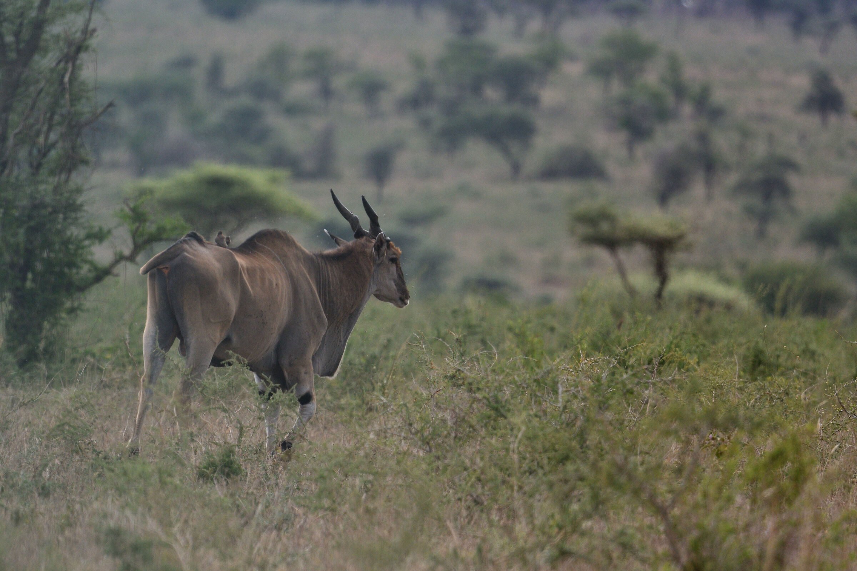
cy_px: 286
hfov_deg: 2.7
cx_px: 428
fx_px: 17853
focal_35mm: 750
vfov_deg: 1.8
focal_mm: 500
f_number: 5.6
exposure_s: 1/1250
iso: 720
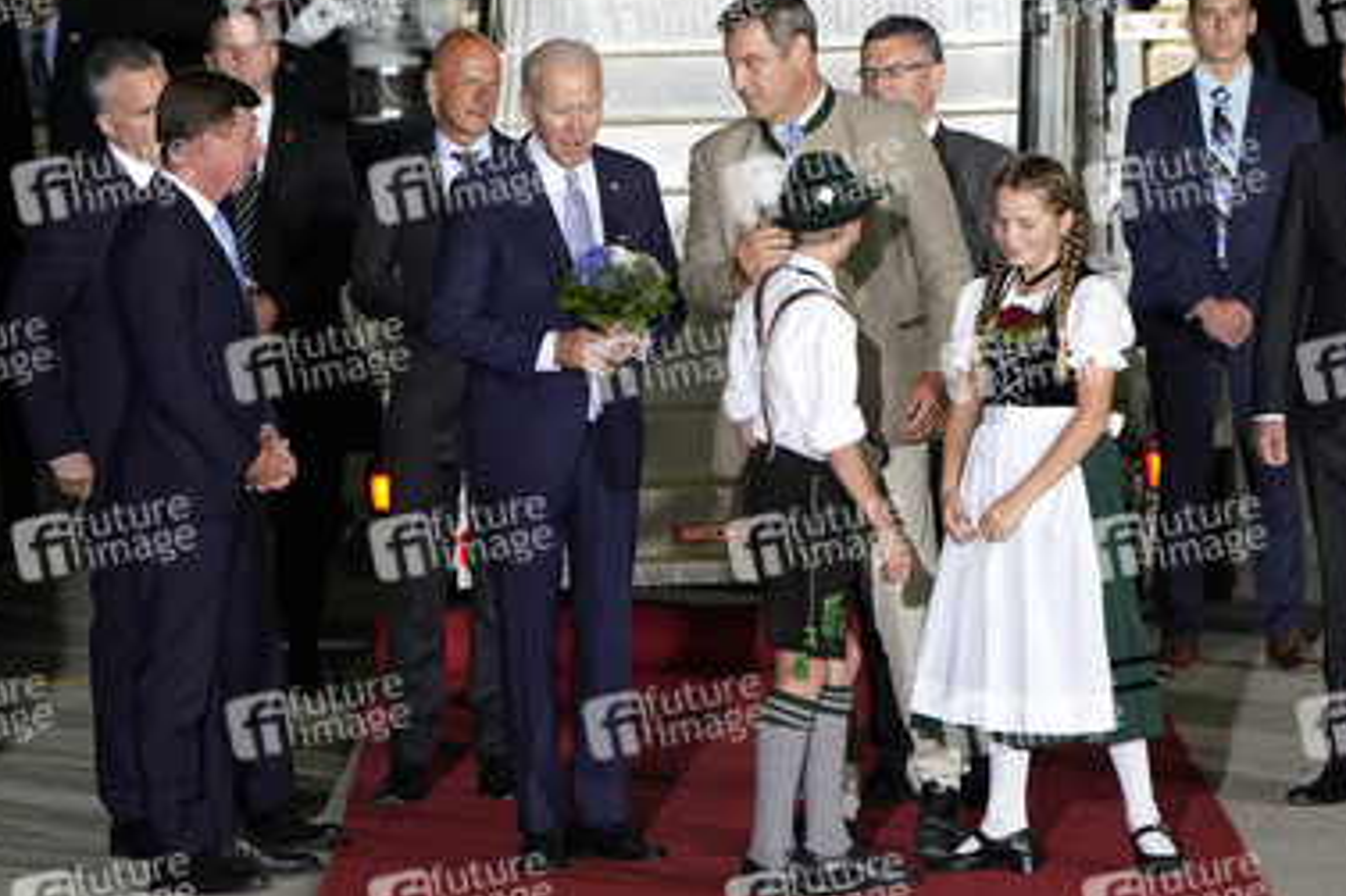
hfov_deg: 7.2
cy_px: 450
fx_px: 10763
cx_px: 723
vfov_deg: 4.8
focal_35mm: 288
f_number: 5.6
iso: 1600
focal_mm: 241
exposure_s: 1/250
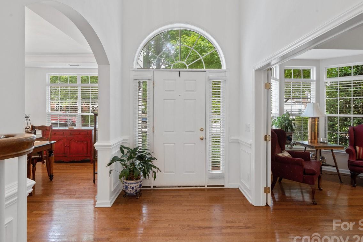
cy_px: 120
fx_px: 181
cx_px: 184
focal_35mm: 18
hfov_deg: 90.0
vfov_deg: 67.4
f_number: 11
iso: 160
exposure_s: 1/2
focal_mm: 16
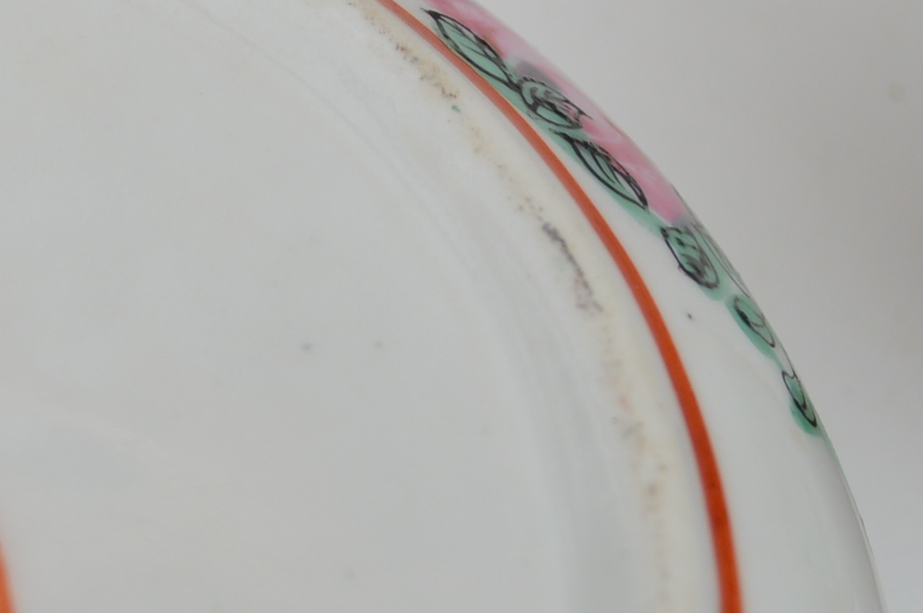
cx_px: 72
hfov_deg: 10.4
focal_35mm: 196
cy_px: 399
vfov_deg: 7.0
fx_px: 5020
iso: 200
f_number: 5
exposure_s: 1/200
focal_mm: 40
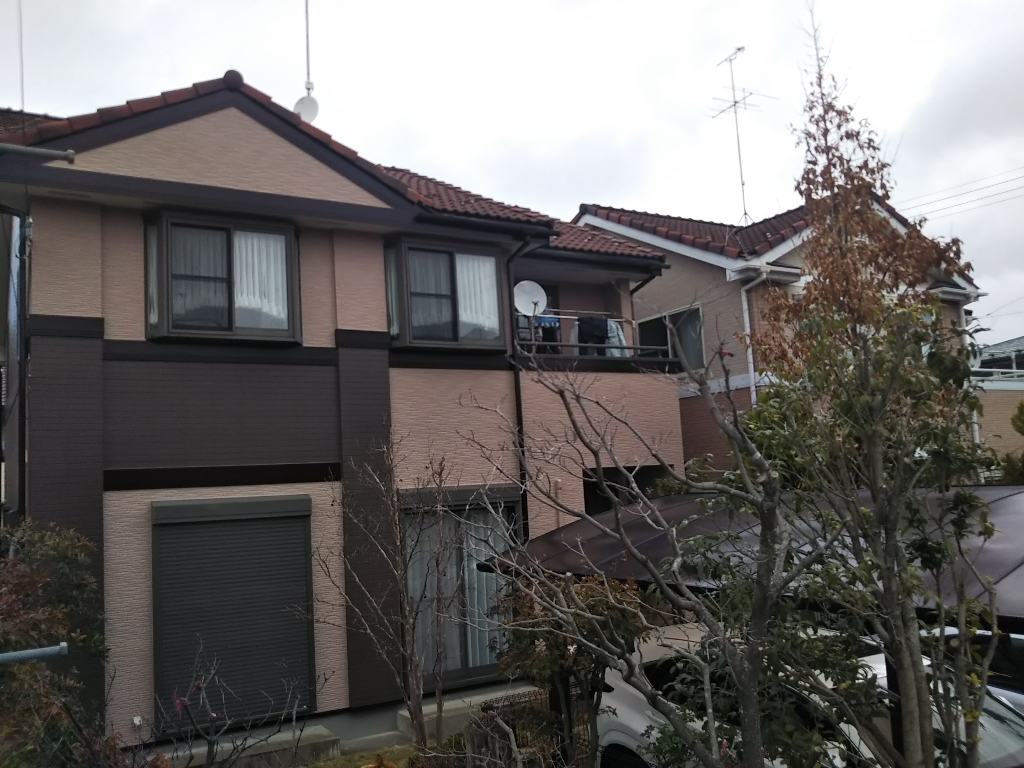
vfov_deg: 46.8
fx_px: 887
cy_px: 384
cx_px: 512
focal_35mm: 30
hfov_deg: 60.0
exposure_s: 1/240
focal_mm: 4
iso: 20
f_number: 2.2
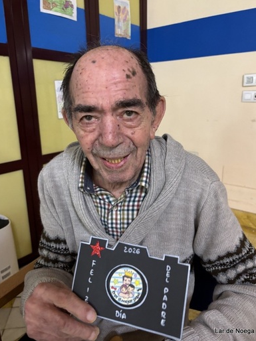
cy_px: 165
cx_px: 130
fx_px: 266
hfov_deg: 51.3
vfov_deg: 65.3
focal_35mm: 27
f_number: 1.6
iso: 500
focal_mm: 5.96
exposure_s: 1/60
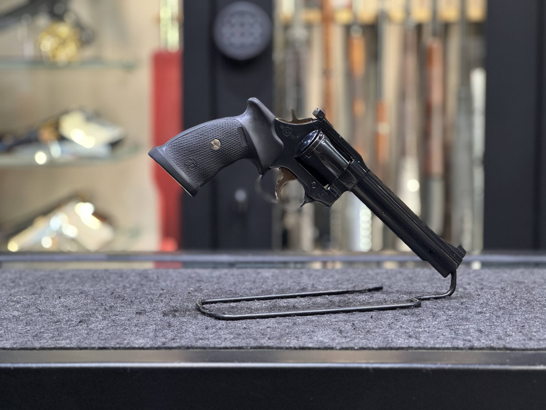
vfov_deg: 19.1
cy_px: 205
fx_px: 1215
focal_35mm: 77
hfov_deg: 25.3
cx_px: 273
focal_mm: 9
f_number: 2.8
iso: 400
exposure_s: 1/50
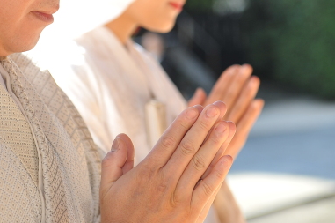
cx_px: 182
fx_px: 1366
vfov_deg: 9.3
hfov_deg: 14.0
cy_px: 41
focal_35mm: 147
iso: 400
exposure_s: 1/640
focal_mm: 70
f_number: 3.5
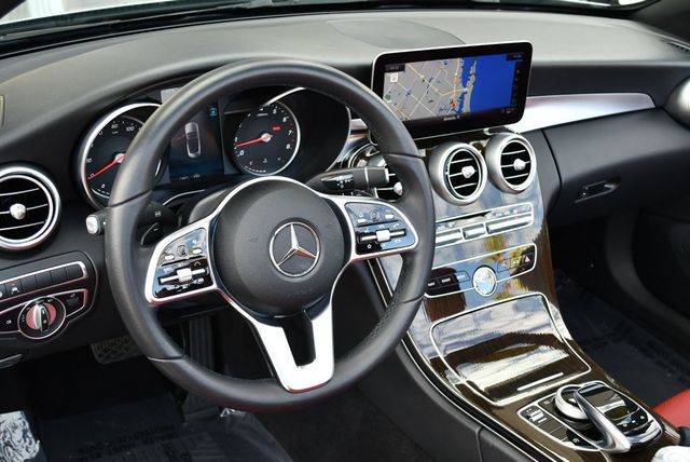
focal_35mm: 44
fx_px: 844
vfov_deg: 30.6
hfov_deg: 44.5
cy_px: 231
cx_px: 345
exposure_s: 1/250
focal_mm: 22
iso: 400
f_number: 3.8
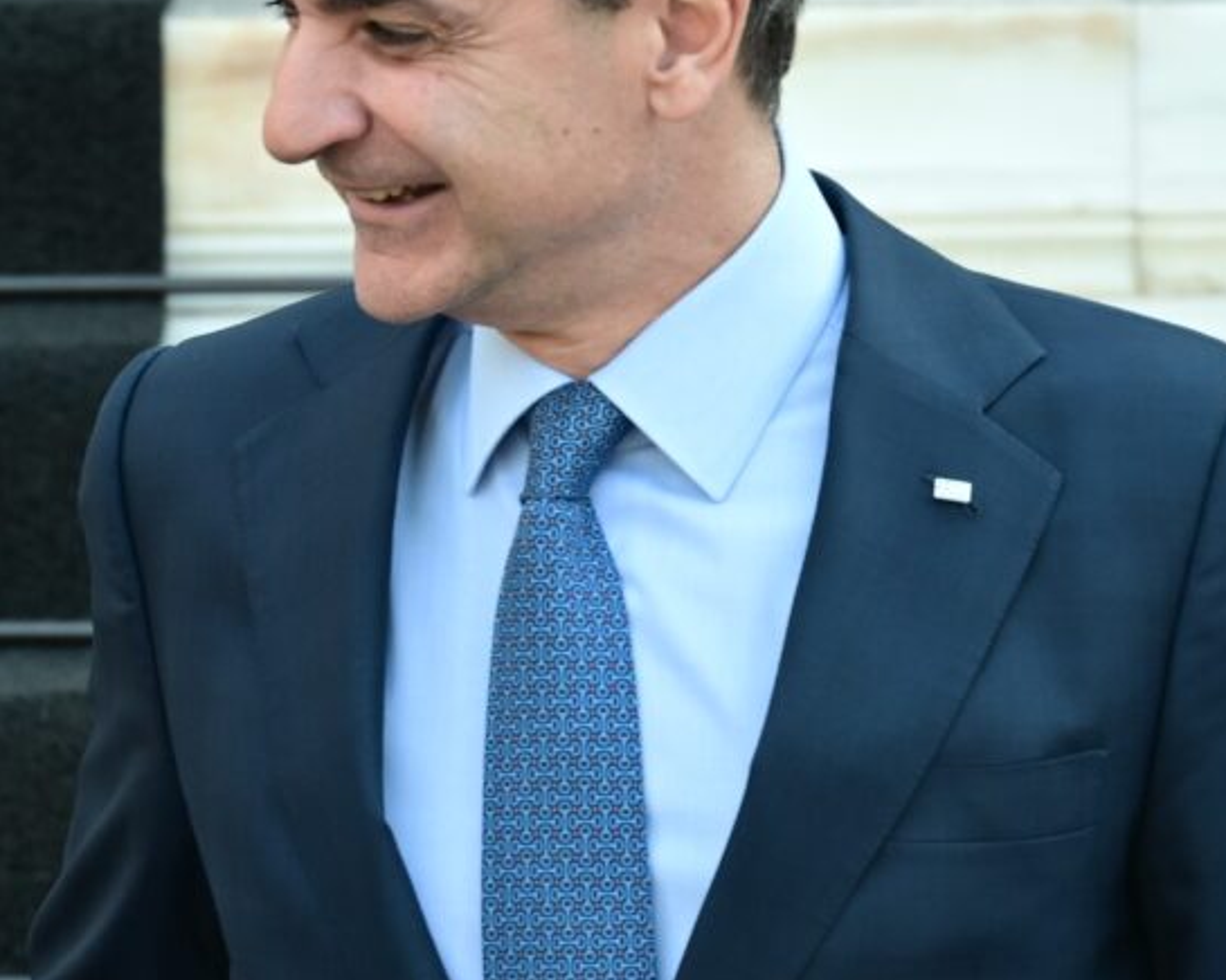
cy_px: 855
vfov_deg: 3.5
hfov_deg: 4.4
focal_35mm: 441
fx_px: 16002
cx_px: 481
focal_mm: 100
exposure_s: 1/320
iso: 500
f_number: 5
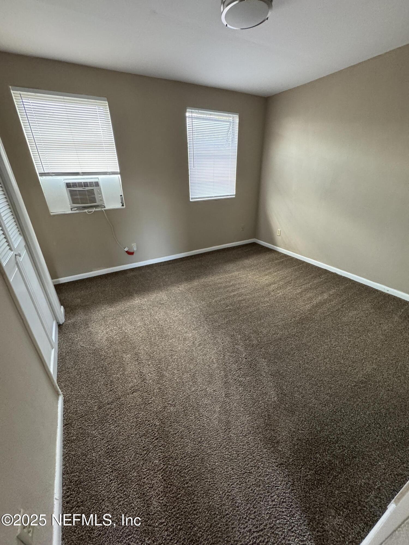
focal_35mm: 14
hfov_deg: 85.7
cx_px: 204
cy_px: 272
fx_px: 221
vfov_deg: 102.1
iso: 500
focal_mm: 2.22
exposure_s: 1/60
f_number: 2.2
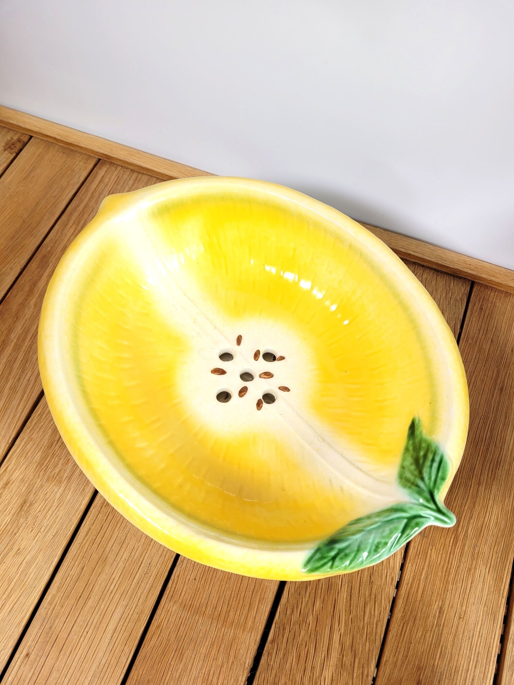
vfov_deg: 67.3
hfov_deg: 53.1
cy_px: 342
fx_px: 515
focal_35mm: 26
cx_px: 257
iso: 40
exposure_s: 1/529
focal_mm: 5.4
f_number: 1.8
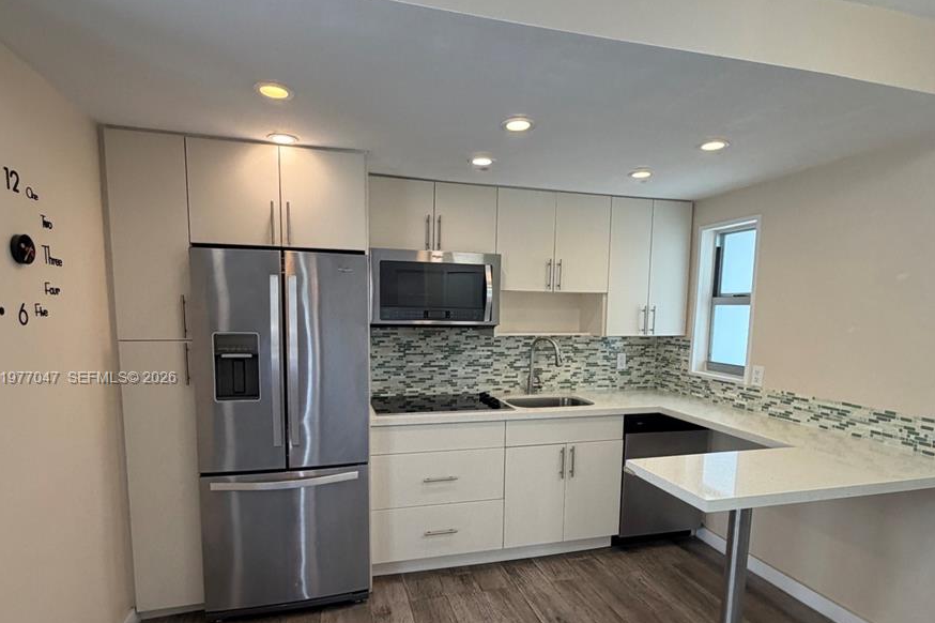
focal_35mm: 20
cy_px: 379
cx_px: 460
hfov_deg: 84.0
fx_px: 519
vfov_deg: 61.3
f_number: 2.2
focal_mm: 2.22
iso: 125
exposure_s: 1/120
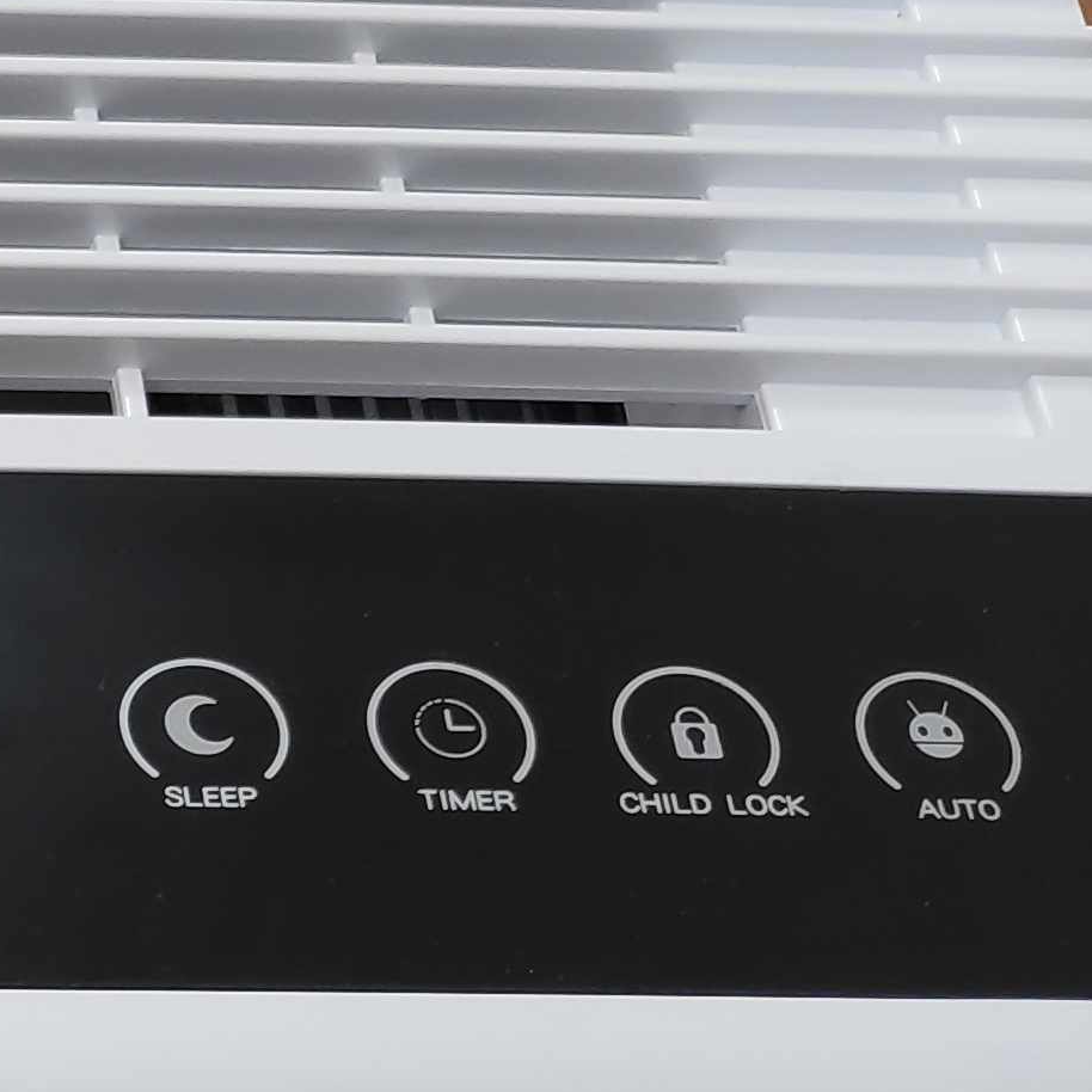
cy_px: 1165
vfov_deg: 21.2
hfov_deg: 18.4
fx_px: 2784
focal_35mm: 78
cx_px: -756
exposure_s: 1/100
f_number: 1.9
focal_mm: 3.94
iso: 244
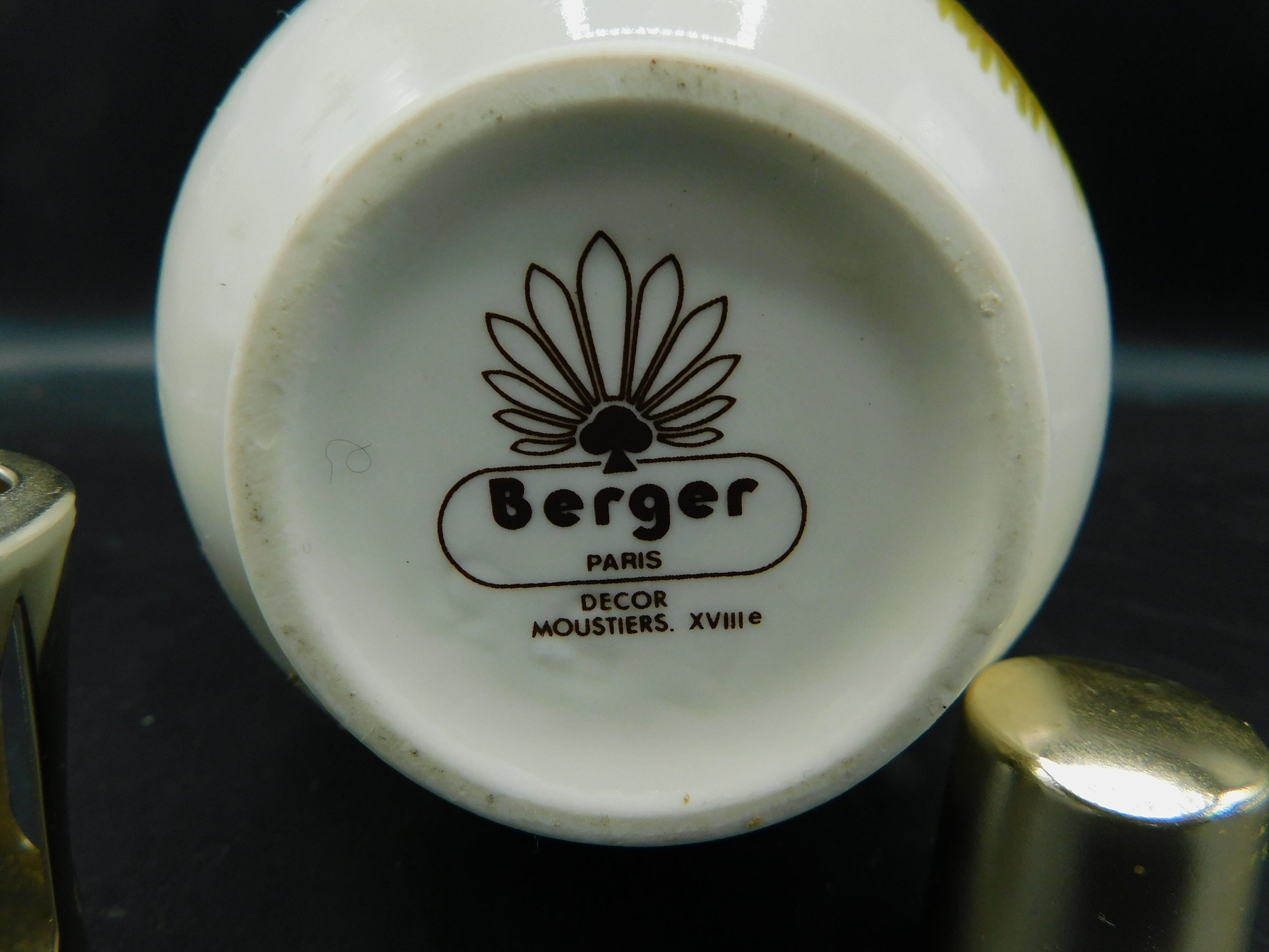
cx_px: 634
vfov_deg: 58.9
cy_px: 476
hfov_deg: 73.9
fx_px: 843
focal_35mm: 23
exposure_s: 1/125
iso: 125
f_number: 3
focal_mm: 4
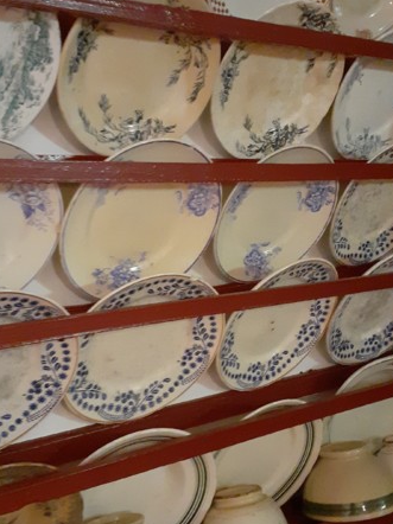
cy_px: 256
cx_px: 180
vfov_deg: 43.0
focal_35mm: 44
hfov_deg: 32.8
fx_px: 667
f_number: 1.9
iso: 800
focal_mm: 3.6
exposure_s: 1/20
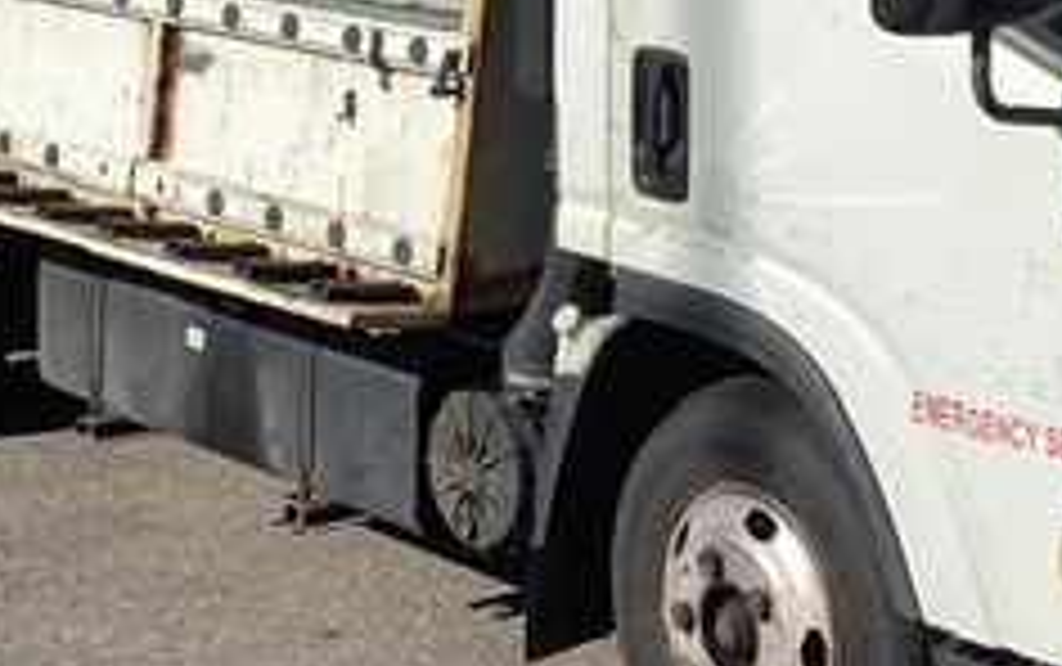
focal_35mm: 89
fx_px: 2578
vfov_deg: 14.4
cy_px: -76
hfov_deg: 23.0
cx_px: 832
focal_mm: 3.3
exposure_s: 1/2331
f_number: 2.4
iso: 25
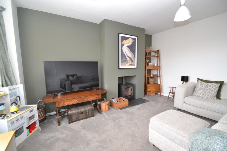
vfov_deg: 77.3
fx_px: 95
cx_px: 114
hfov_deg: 100.4
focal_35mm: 15
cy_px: 76
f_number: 4
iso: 400
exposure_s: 1/60
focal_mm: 10
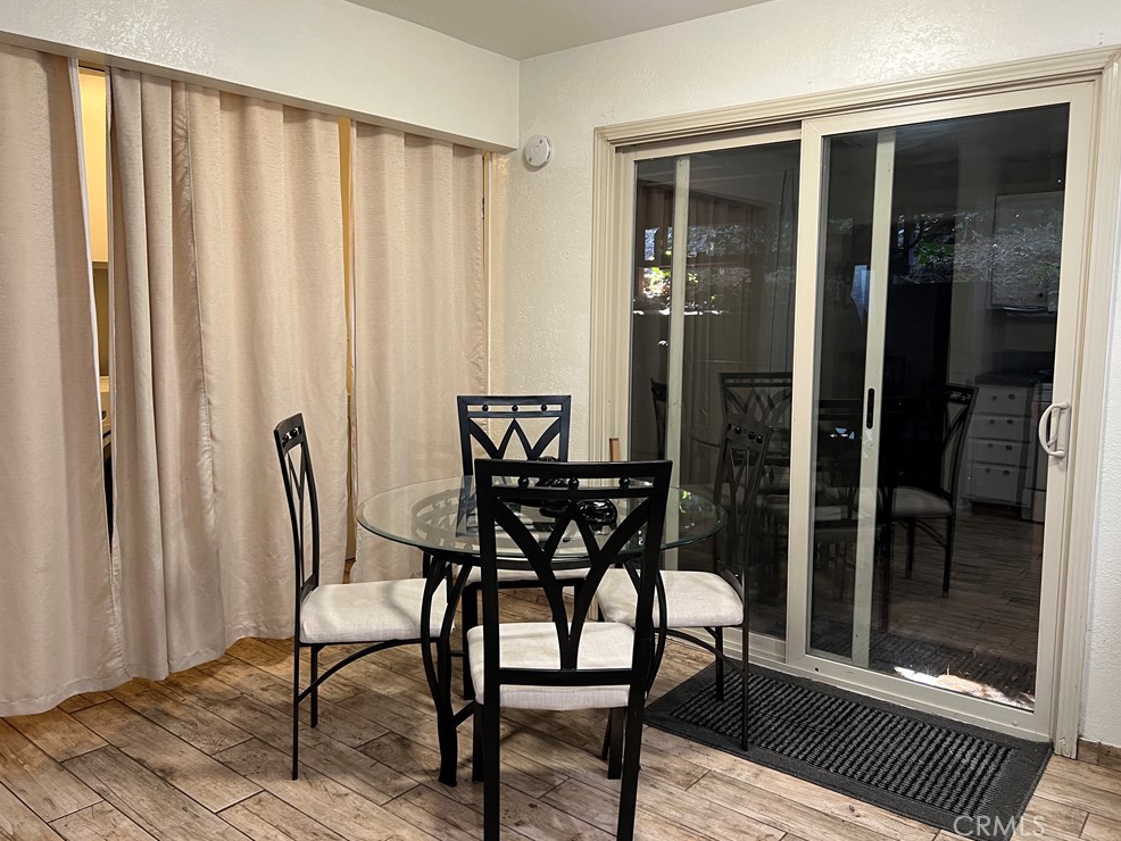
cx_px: 541
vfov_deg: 51.4
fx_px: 875
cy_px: 406
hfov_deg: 65.3
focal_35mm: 27
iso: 160
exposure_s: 1/60
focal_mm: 5.7
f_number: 1.5
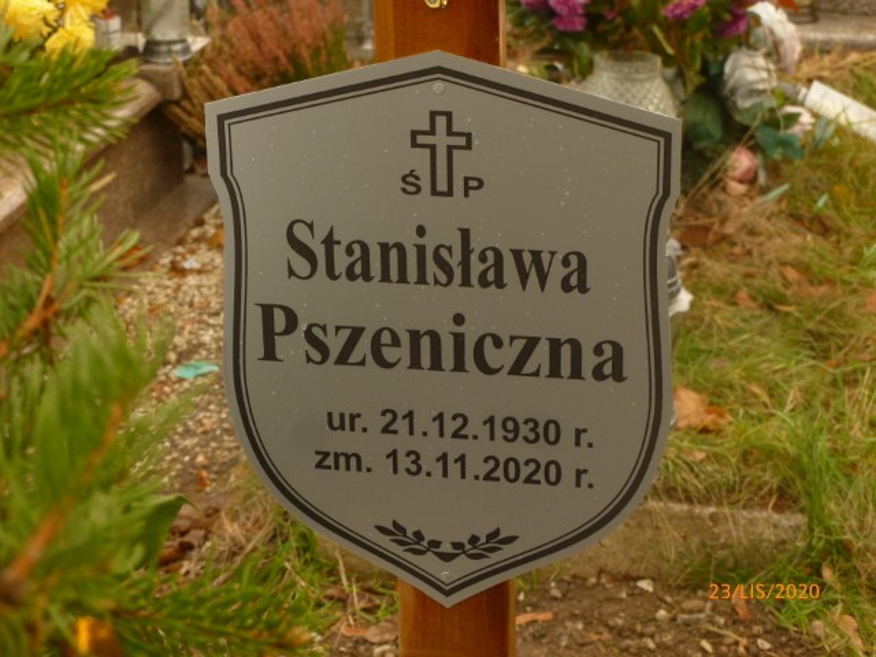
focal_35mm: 75
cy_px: 328
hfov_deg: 26.0
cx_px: 438
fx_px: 1898
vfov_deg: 19.6
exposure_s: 1/60
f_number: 4.4
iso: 200
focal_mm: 13.3
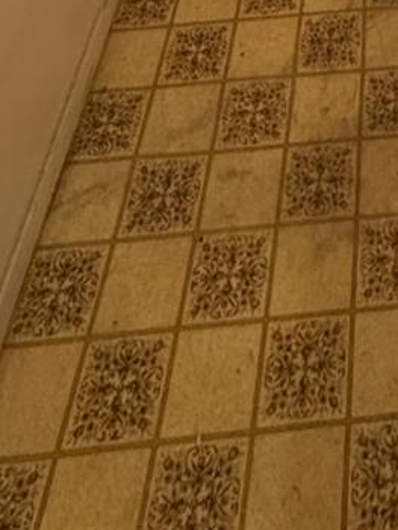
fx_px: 919
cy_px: -580
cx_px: 488
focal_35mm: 60
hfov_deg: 22.4
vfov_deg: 18.1
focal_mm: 2.22
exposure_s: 1/60
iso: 400
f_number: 2.2
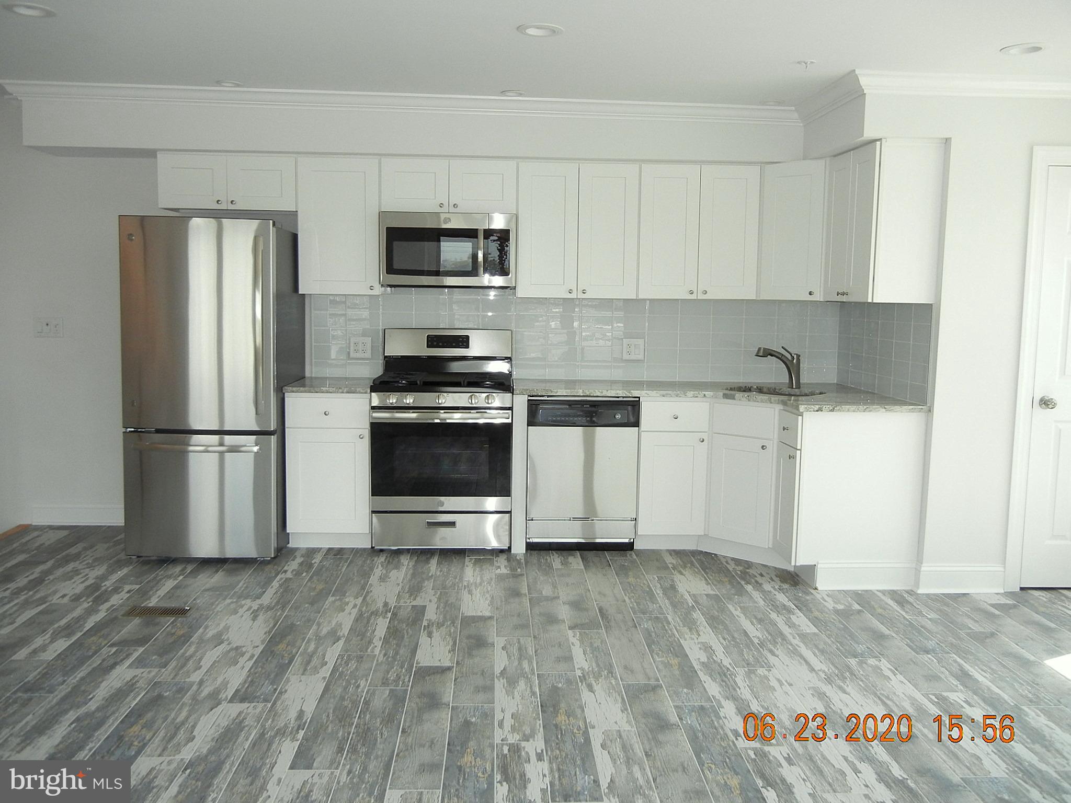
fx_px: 928
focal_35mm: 30
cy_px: 402
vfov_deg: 46.8
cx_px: 536
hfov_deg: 60.0
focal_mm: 5.4
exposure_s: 1/183
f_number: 3.5
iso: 160
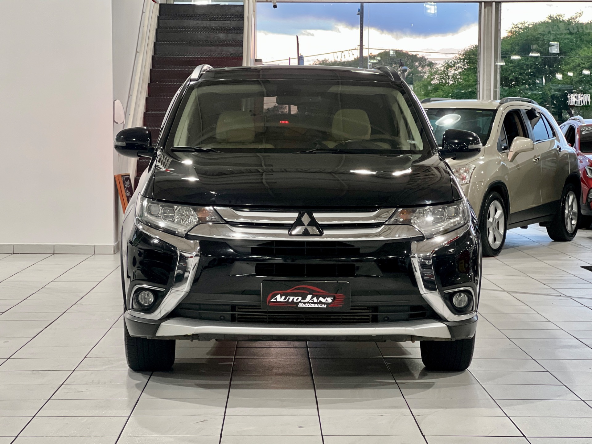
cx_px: 296
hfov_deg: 25.3
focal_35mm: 77
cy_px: 222
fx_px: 1317
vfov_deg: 19.1
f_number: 2.8
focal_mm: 9
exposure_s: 1/40
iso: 320
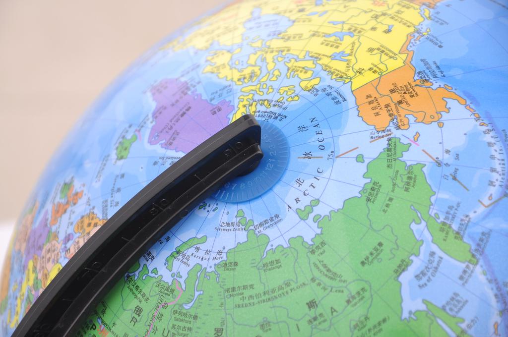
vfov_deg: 8.7
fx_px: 2220
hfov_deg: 13.1
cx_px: 254
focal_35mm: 158
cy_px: 168
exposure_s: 1/125
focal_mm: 105
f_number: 8
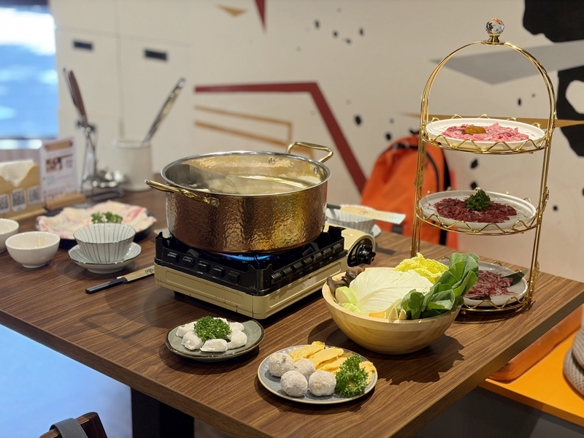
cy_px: 219
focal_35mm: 52
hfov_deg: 36.8
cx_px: 292
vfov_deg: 28.0
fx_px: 877
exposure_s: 1/60
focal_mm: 5.96
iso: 100
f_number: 1.6
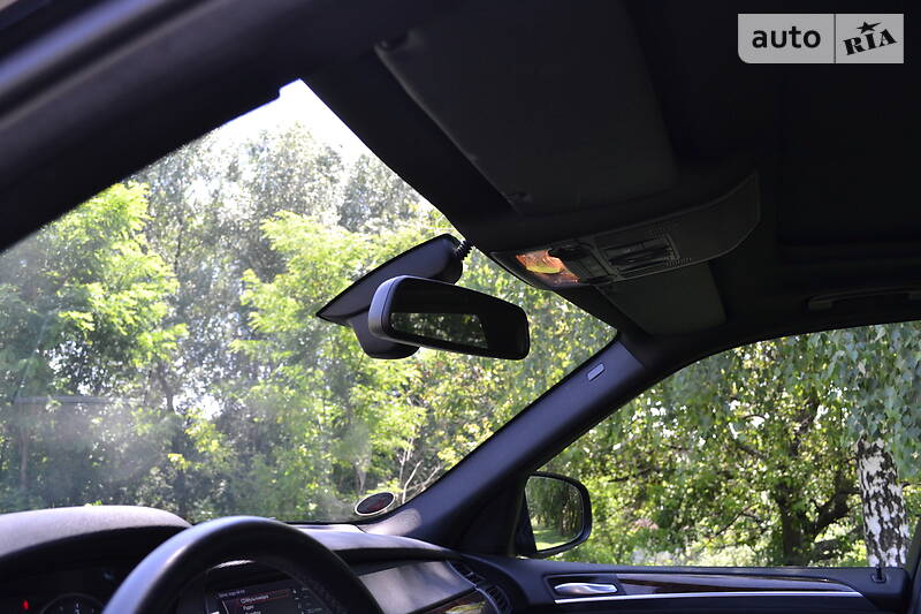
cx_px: 460
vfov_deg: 40.0
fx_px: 844
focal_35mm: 33
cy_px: 307
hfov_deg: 57.2
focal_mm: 22
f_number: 5.6
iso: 360
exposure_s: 1/125
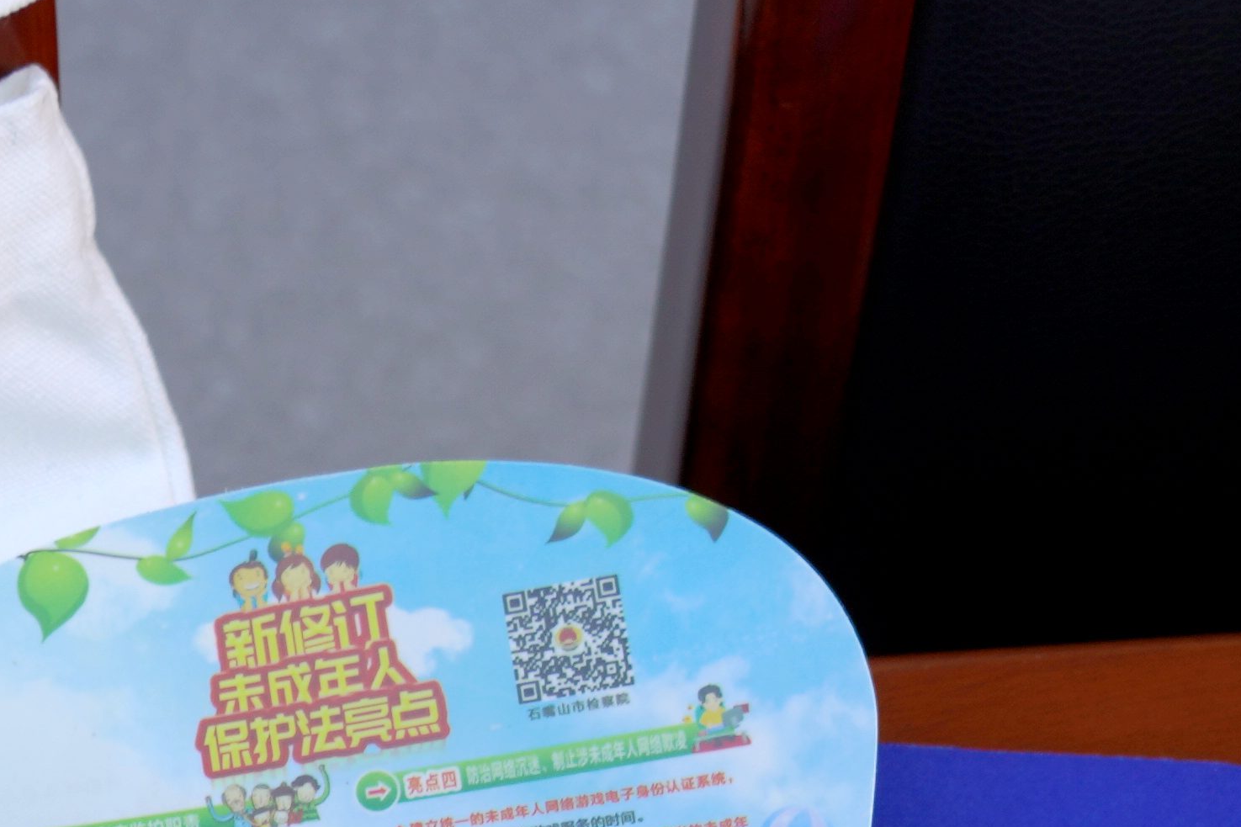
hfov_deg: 17.1
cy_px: 1665
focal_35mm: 118
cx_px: 167
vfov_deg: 10.6
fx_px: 4067
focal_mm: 29
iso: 100
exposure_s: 1/40
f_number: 4.5
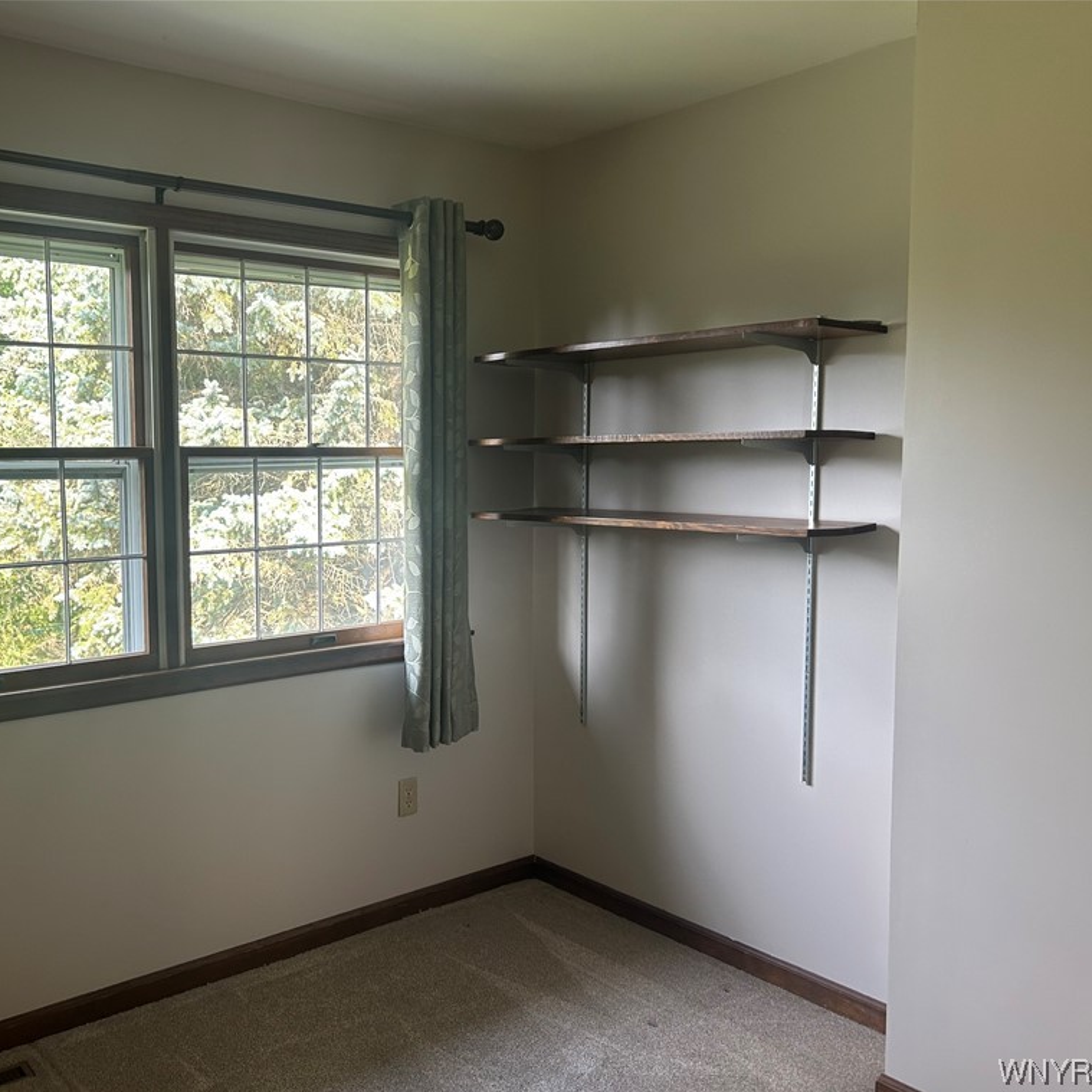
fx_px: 1106
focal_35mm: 31
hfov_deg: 52.0
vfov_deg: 52.5
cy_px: 551
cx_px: 411
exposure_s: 1/120
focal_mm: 5.7
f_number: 1.5
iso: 80
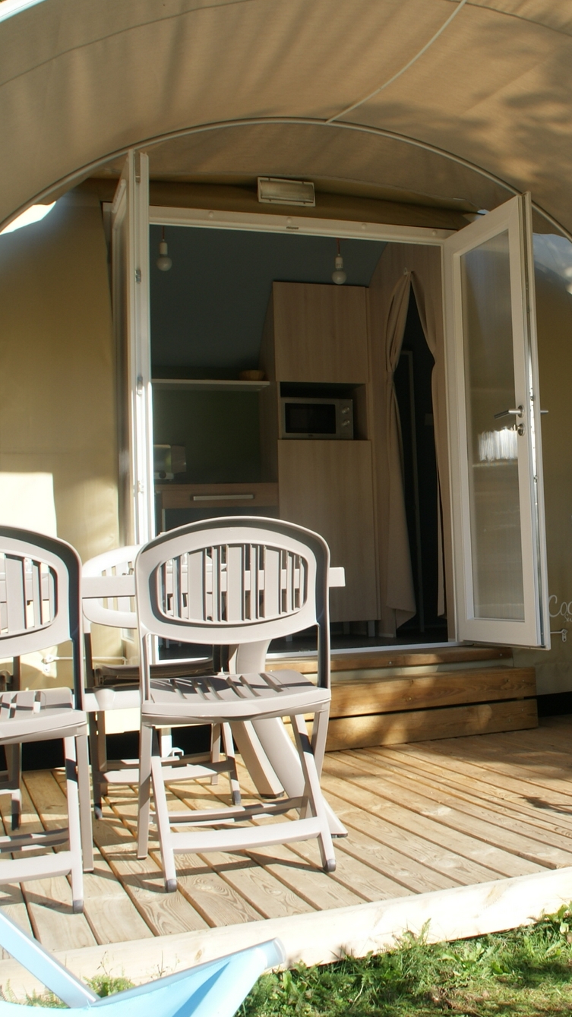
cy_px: 508
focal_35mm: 43
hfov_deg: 26.6
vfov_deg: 47.4
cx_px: 539
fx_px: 1160
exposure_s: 1/80
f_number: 9
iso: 100
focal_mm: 18
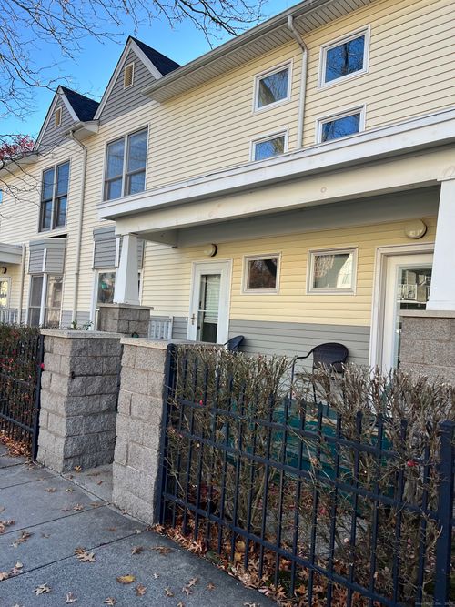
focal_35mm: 26
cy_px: 304
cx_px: 228
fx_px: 456
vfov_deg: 67.3
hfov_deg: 53.0
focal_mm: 5.7
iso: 50
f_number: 1.5
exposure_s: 1/743
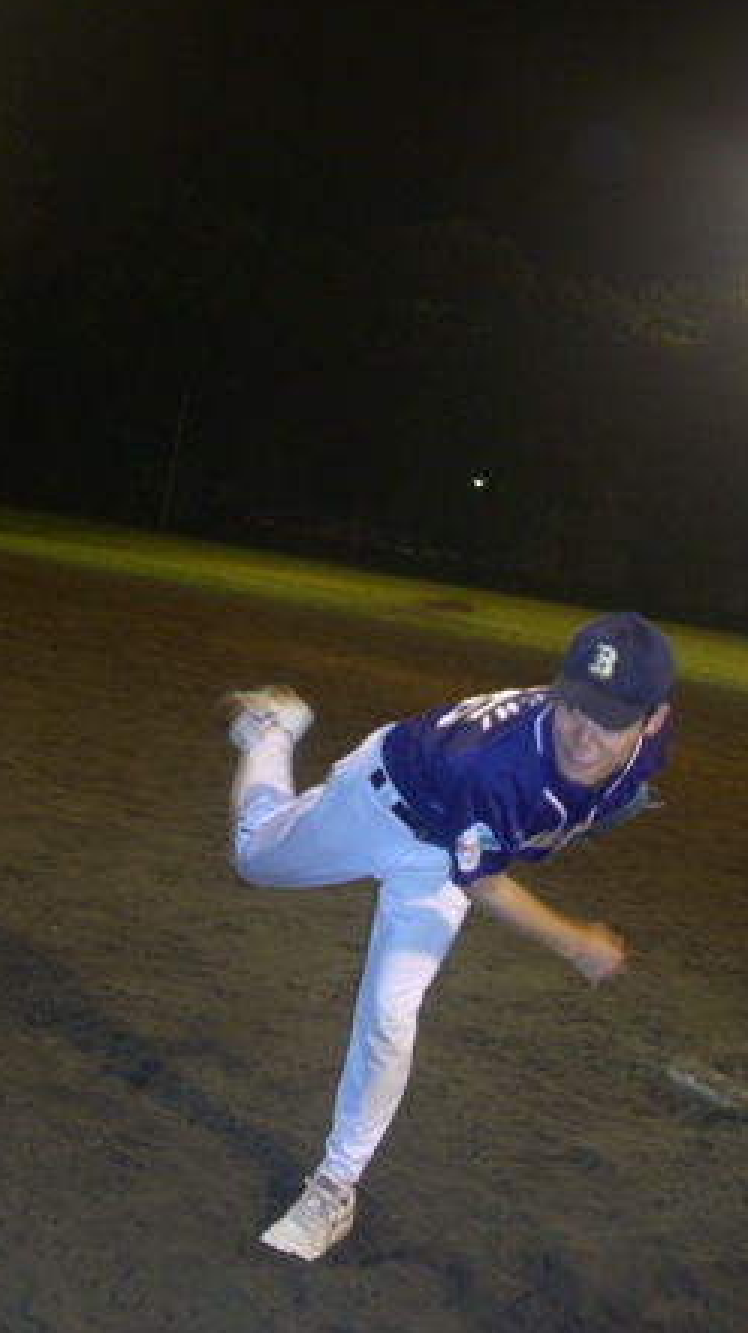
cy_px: 660
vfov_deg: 48.4
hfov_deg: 28.2
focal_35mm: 42
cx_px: 299
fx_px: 1484
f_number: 2.8
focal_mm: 7.9
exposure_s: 1/60
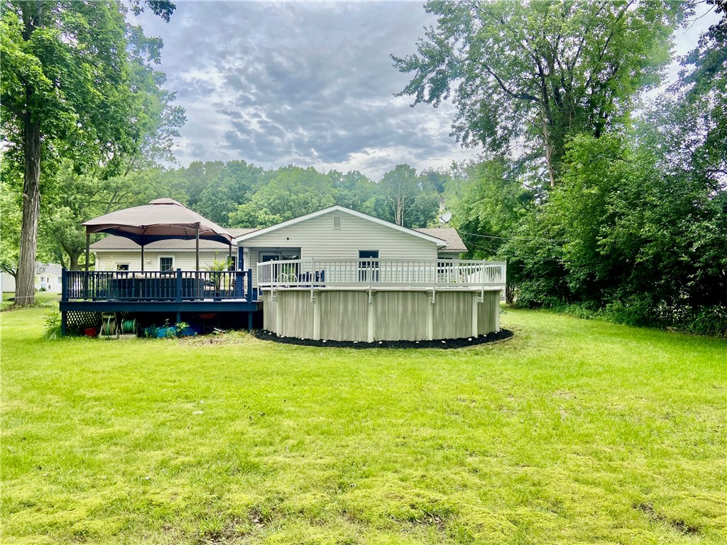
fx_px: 546
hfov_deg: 67.3
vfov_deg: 53.1
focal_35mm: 26
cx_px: 364
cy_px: 272
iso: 32
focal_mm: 4.25
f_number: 1.8
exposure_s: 1/752
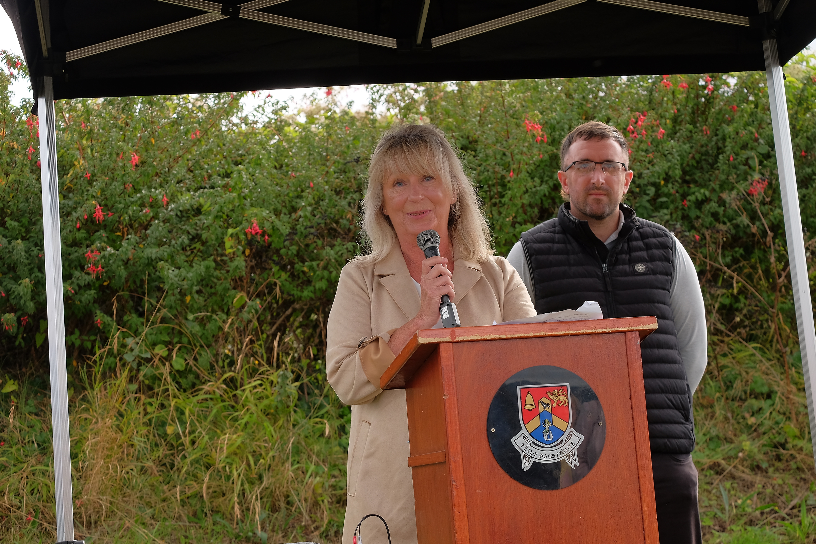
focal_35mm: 83
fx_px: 1881
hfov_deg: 24.5
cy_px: 272
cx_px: 408
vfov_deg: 16.5
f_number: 5.6
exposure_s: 1/340
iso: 400
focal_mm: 55
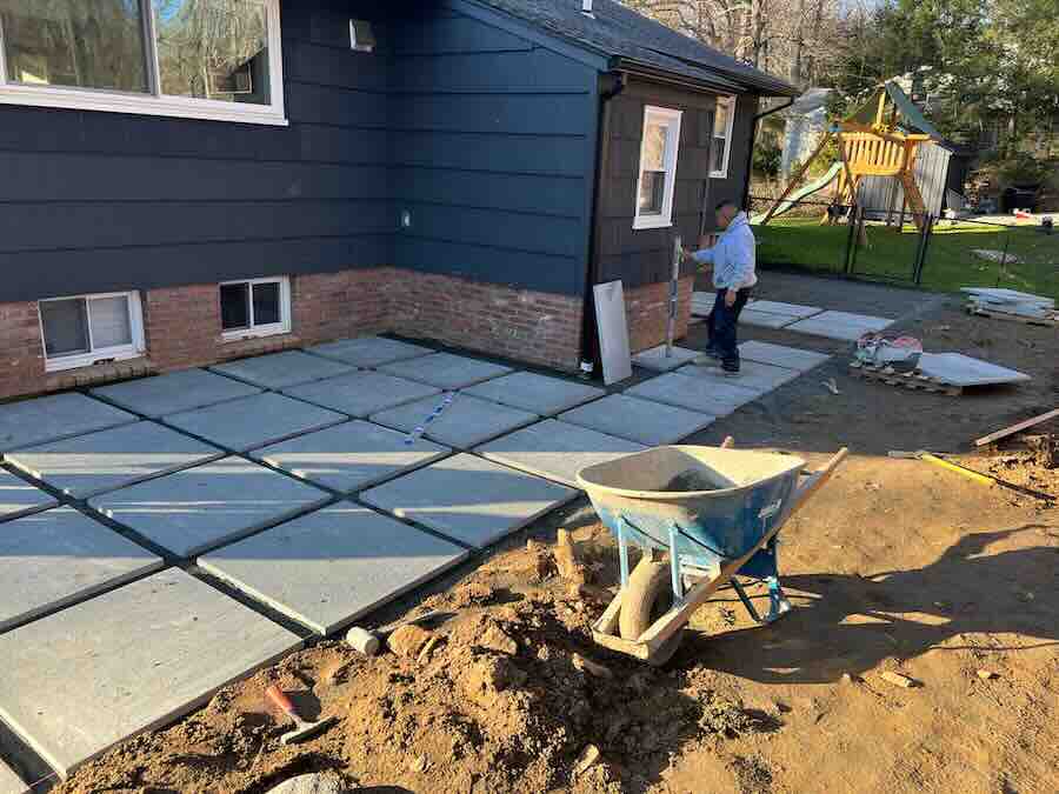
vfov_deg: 53.1
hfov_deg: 67.3
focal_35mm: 26
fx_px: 795
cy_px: 397
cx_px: 530
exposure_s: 1/394
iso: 50
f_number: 1.5
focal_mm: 5.7
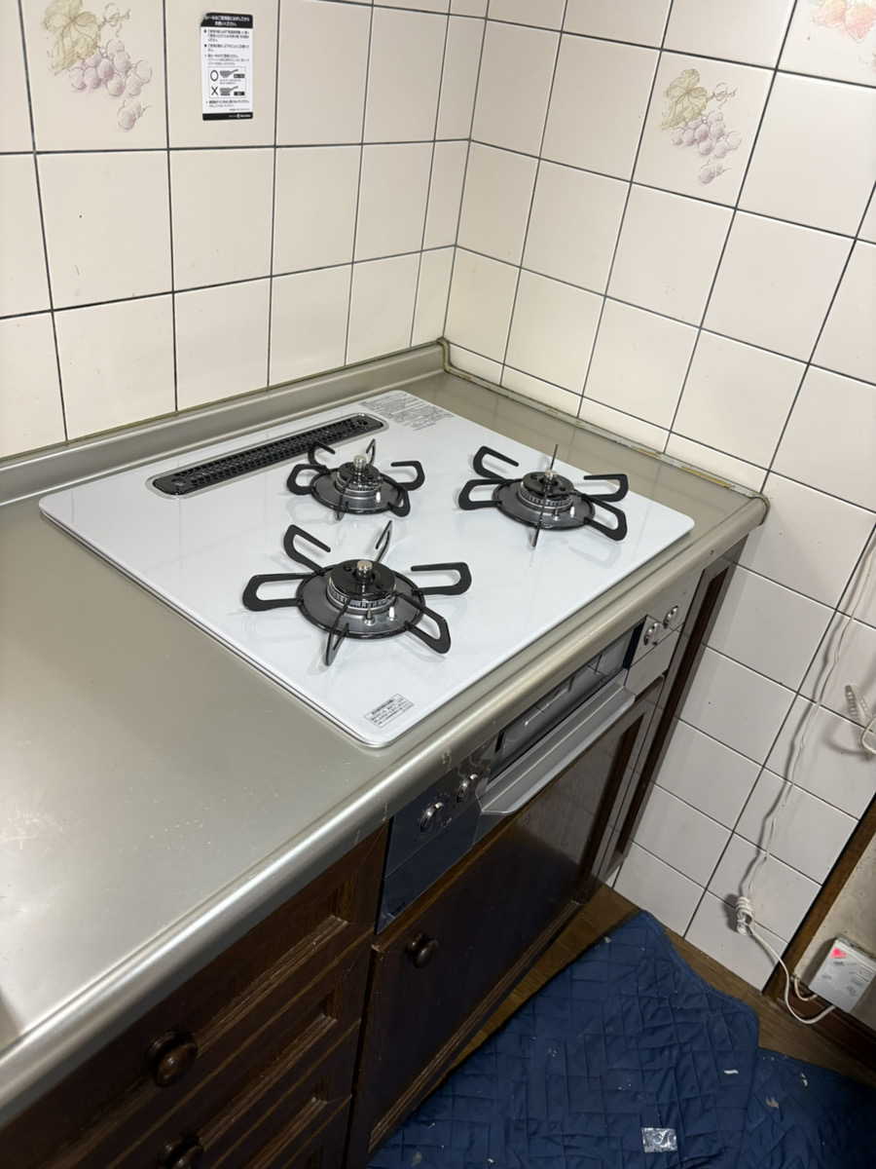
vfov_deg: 67.3
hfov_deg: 53.1
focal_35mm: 26
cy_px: 584
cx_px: 438
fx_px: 877
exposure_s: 1/60
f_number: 1.6
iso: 160
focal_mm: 5.96
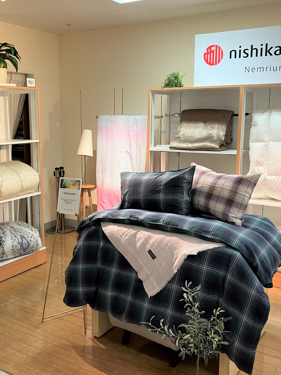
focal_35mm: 38
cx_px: 111
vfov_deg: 49.0
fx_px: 411
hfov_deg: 37.6
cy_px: 190
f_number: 1.8
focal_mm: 3.99
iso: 64
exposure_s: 1/50
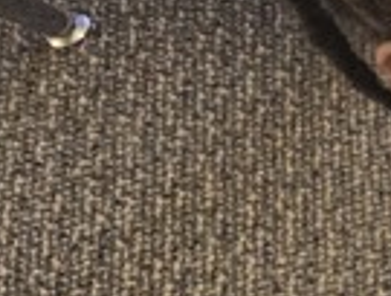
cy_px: -131
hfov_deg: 8.1
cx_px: 1442
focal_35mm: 174
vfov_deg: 8.4
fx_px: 1971
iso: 400
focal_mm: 6.3
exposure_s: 1/120
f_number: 1.7
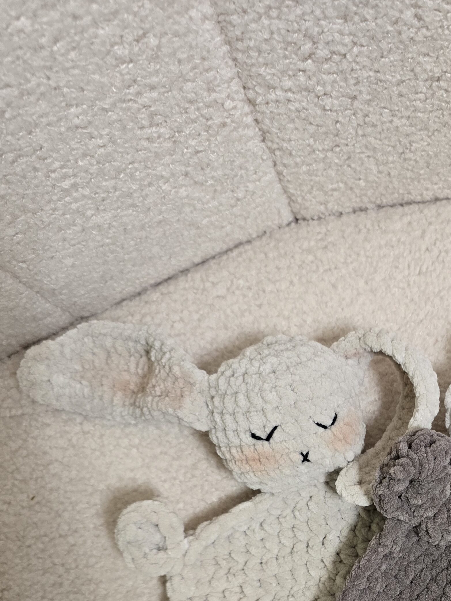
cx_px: 427
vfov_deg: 39.1
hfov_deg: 31.0
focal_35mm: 44
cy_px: 567
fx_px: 764
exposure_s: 1/50
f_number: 1.7
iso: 320
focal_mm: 6.3
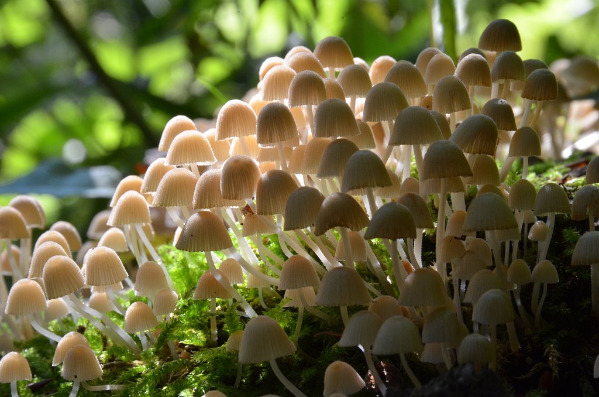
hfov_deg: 6.9
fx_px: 4981
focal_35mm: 300
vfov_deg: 4.6
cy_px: 198
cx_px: 300
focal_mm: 200
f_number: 20
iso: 1000
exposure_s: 1/50
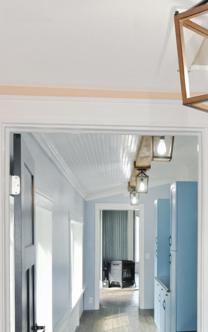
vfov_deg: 40.6
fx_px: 411
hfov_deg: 27.7
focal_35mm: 45
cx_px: 170
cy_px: 301
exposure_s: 1/60
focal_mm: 11
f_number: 4.5
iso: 320
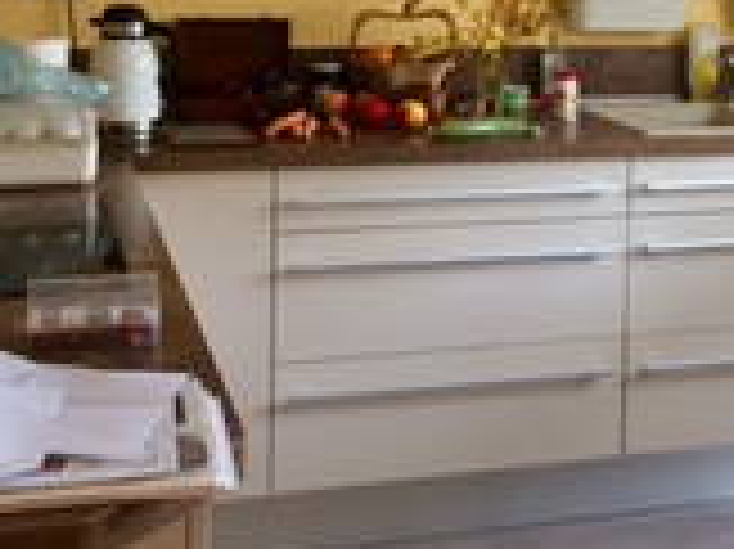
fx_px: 1356
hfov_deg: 30.1
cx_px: 486
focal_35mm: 64
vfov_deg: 22.2
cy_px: 18
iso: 64
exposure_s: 1/33
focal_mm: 4.15
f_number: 2.2
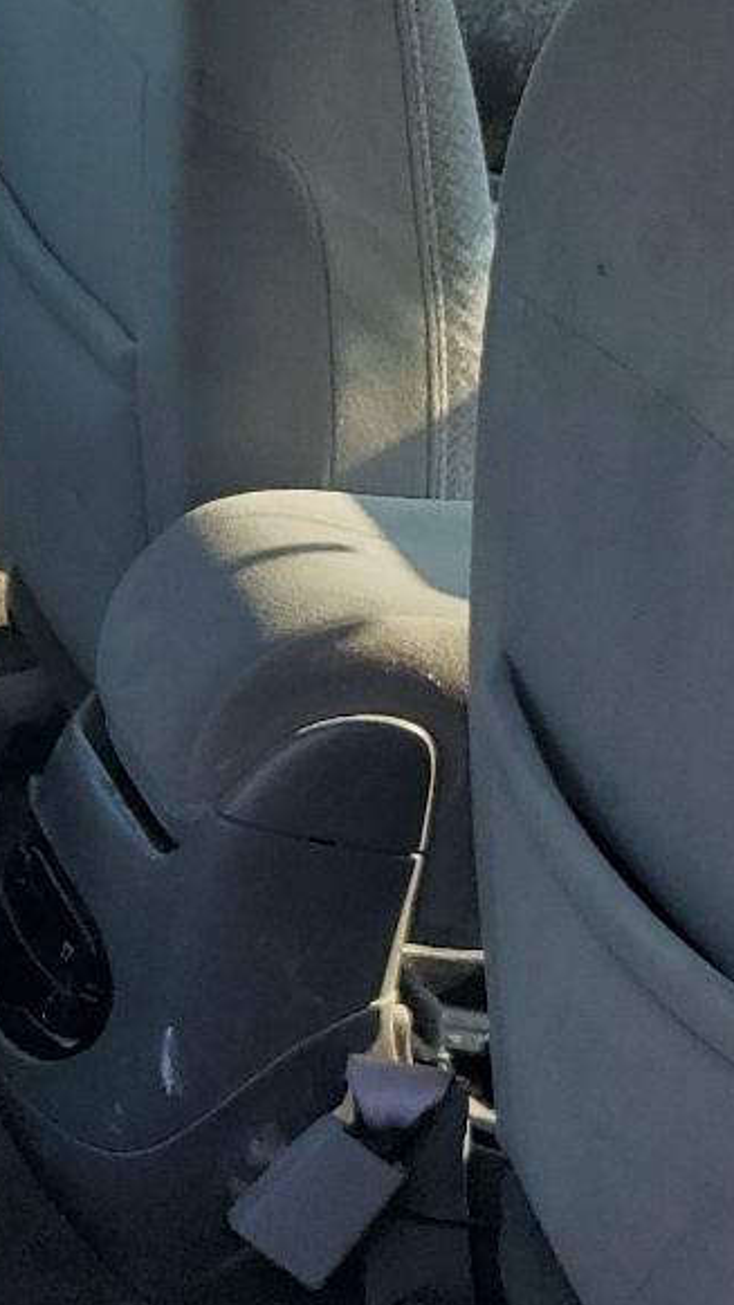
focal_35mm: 78
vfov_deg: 26.9
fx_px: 2698
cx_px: -786
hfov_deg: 13.2
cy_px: 353
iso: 50
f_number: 1.5
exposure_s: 1/909
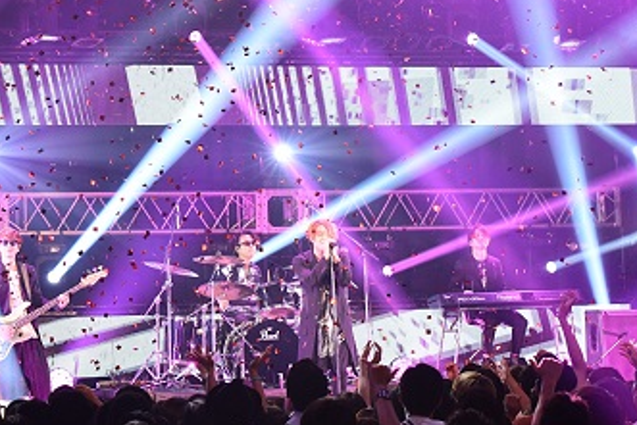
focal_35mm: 136
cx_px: 268
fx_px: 2407
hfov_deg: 15.1
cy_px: 77
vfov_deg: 10.1
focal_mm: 75
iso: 2500
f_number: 7.1
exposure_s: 1/250
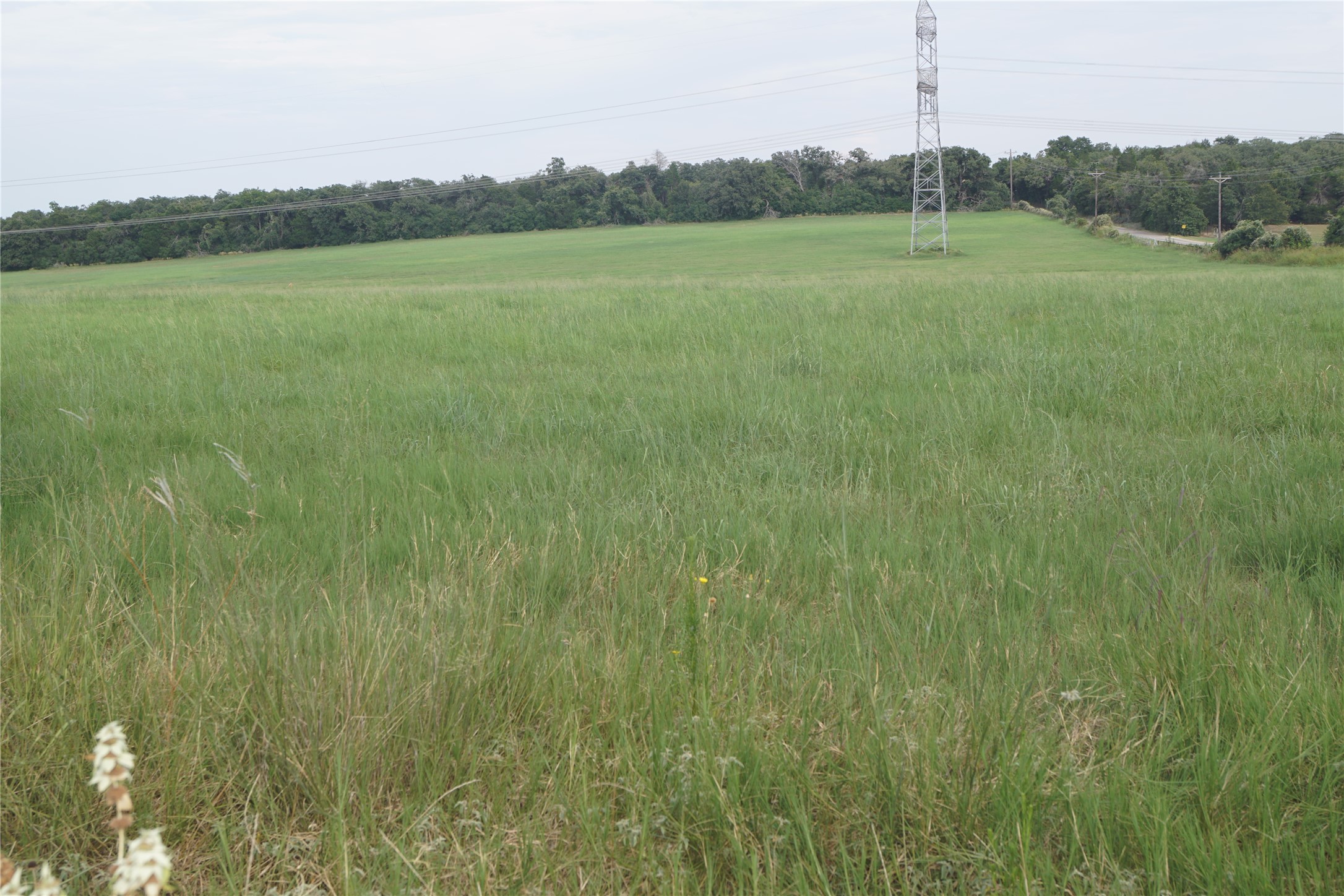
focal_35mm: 42
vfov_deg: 31.9
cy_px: 448
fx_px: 1568
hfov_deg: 46.4
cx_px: 672
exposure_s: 1/160
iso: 100
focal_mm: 28
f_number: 6.3
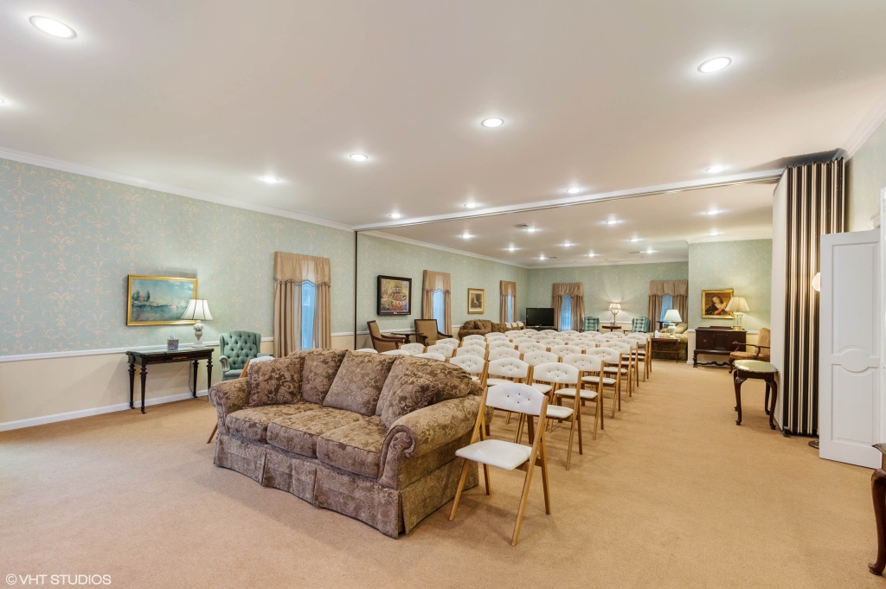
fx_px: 393
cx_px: 443
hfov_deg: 96.8
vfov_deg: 73.7
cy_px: 294
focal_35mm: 16
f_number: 8
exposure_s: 1/3
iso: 200
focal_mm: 16
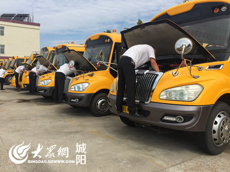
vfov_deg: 48.2
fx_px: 193
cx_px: 115
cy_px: 86
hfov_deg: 61.7
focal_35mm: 29
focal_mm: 4.15
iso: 32
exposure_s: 1/1883
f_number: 2.2
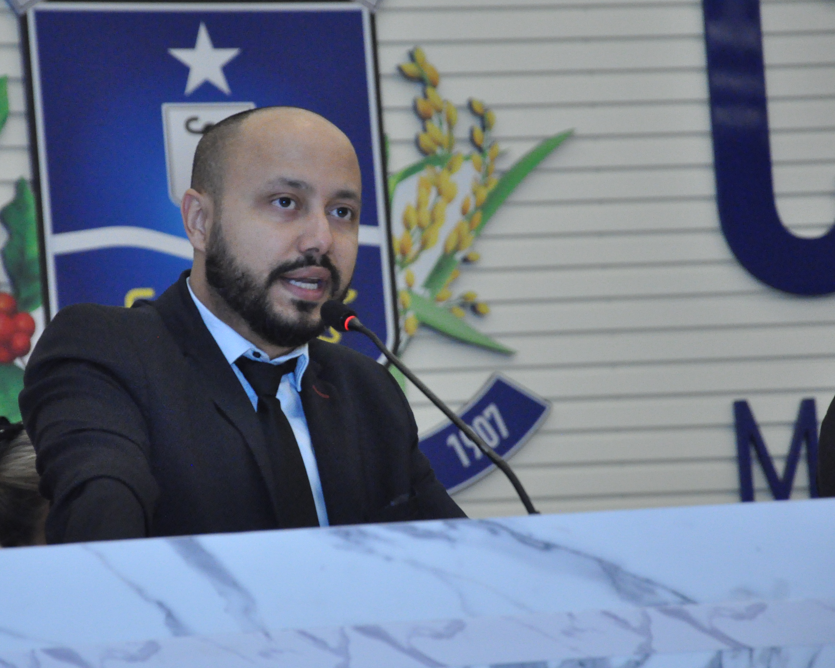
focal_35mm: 192
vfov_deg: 8.1
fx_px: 4735
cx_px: 364
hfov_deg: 10.1
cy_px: 314
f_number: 5.6
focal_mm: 105
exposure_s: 1/160
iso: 3200
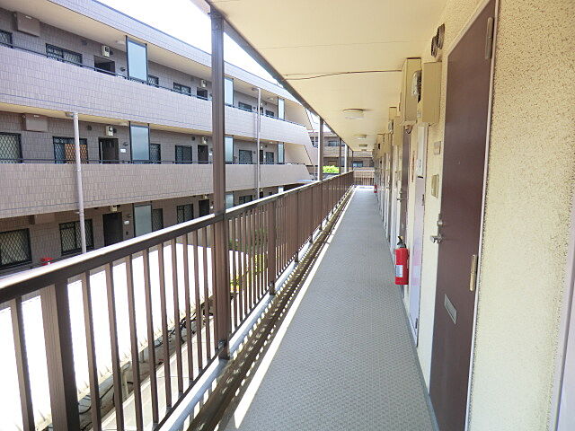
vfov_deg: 56.8
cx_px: 288
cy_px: 216
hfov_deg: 71.6
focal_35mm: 24
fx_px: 399
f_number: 3.2
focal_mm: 4.3
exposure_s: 1/125
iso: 80
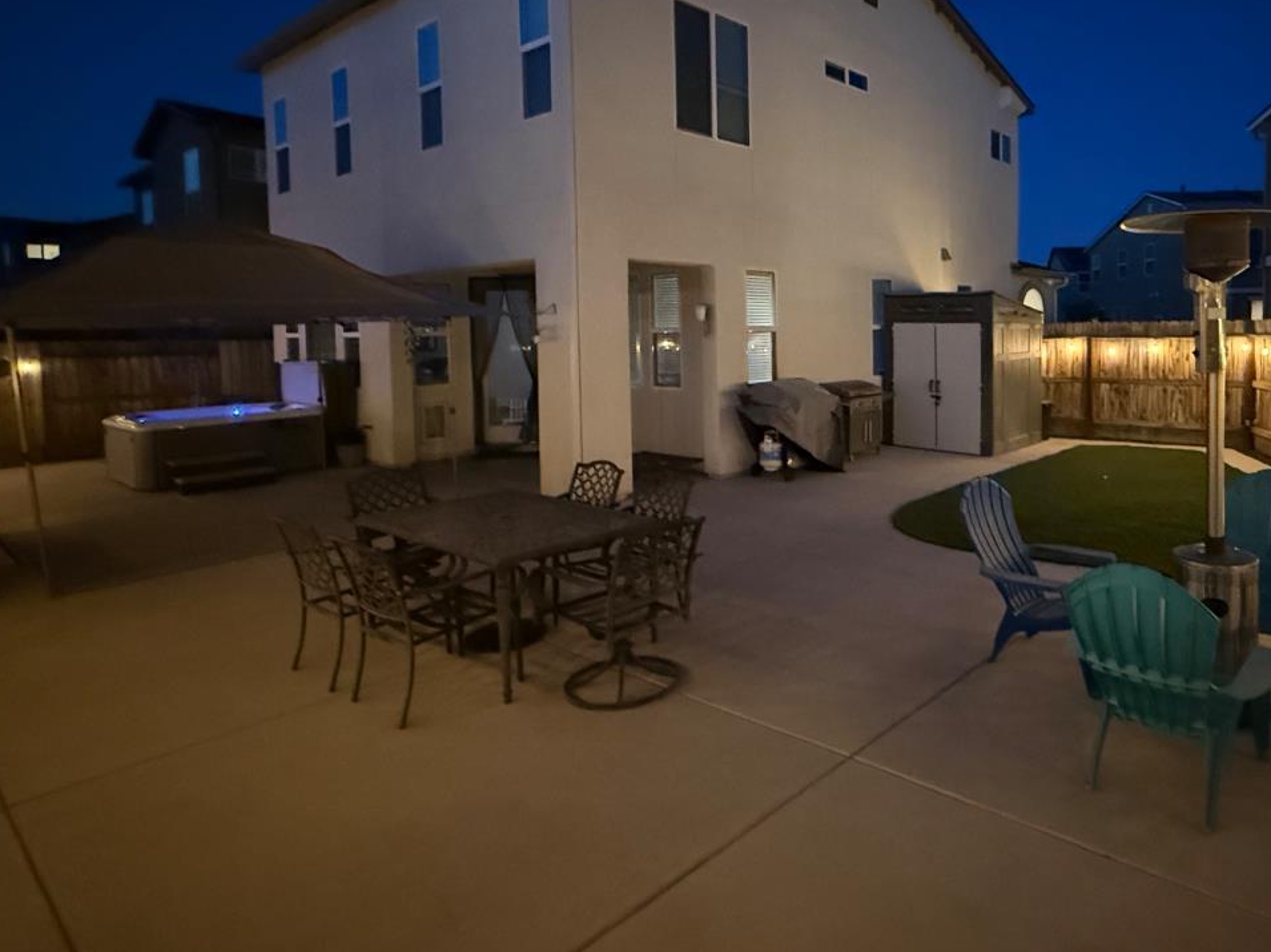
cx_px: 857
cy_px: 368
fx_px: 808
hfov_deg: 73.8
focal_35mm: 22
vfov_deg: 60.4
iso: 2000
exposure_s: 1/30
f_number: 2.2
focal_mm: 2.22
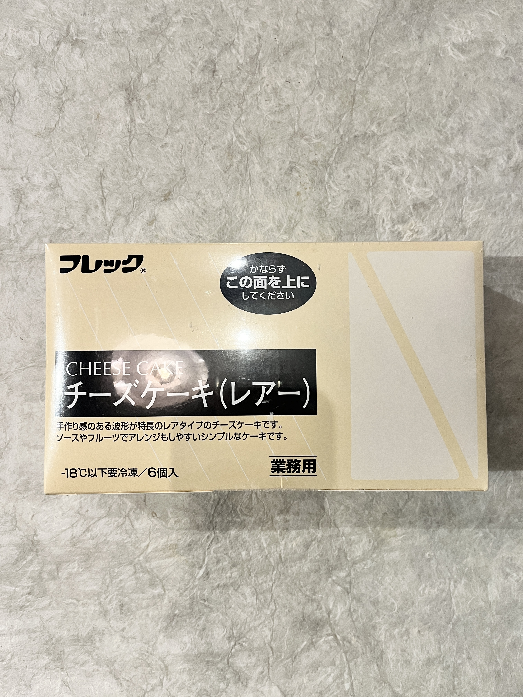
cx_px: 262
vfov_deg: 67.3
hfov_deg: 53.1
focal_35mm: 26
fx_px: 524
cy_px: 348
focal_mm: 5.1
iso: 250
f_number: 1.6
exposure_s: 1/50
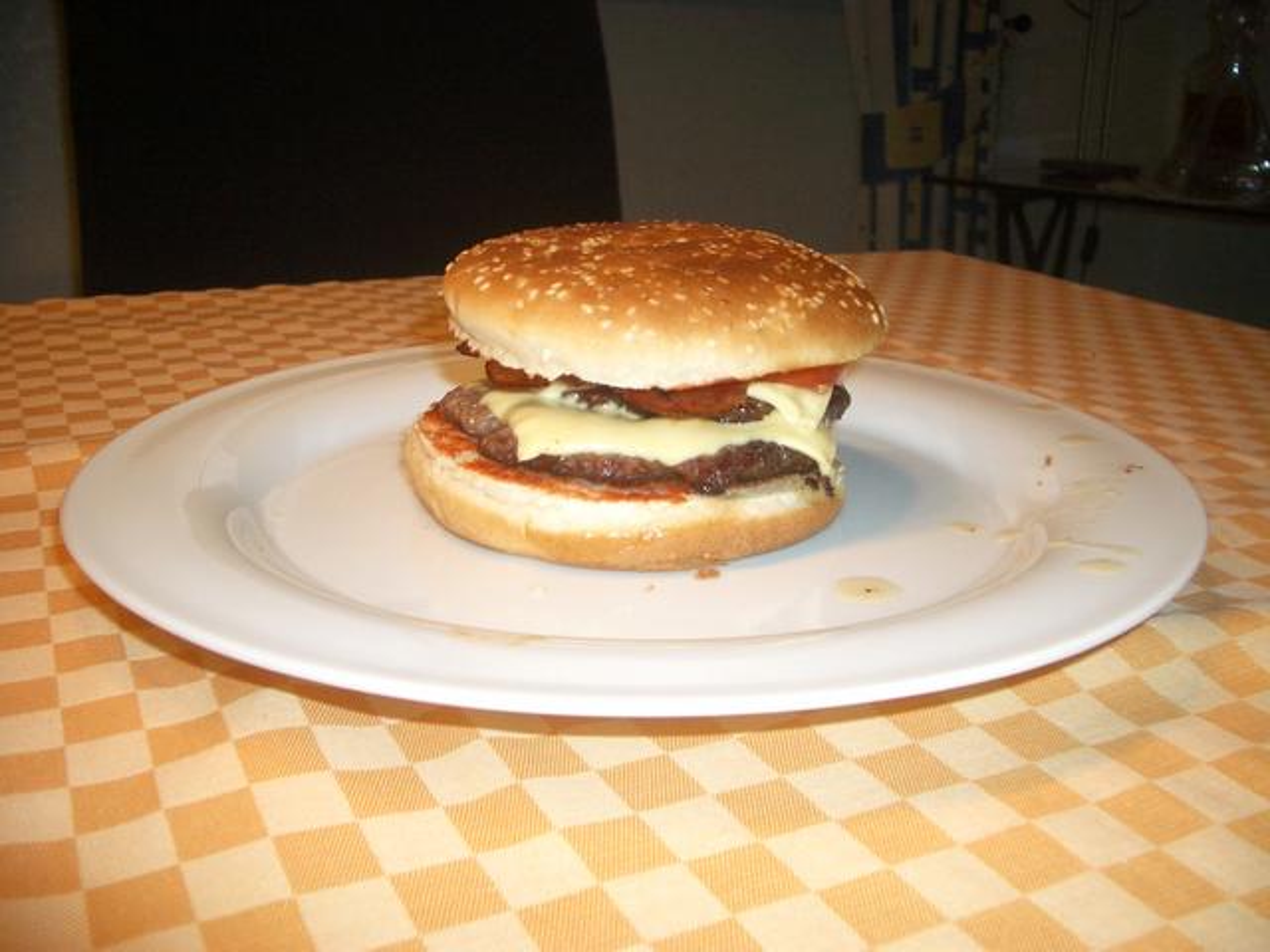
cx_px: 635
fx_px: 1284
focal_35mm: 35
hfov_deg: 52.6
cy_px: 476
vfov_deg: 40.7
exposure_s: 1/60
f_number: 2.6
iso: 100
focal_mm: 5.8
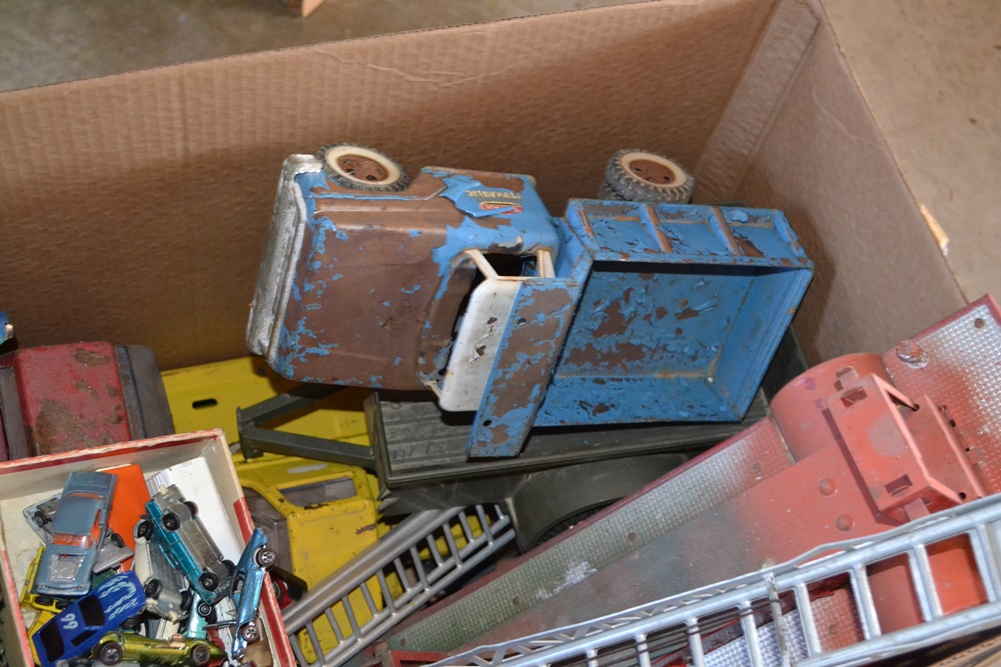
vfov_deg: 28.1
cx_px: 500
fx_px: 1335
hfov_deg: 41.1
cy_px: 334
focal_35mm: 48
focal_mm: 32
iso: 2800
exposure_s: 1/60
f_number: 4.8
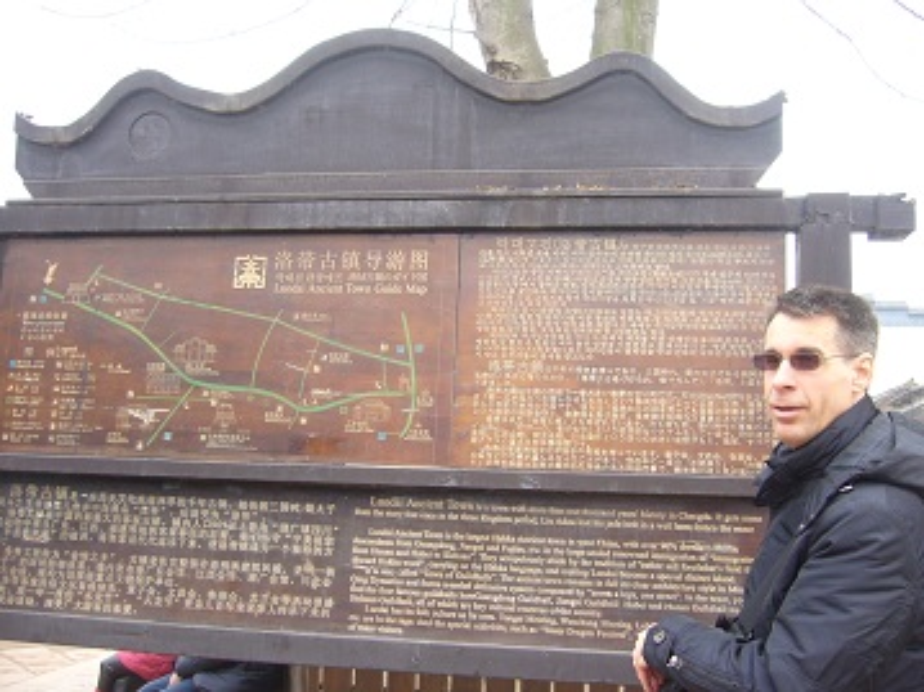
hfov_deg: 52.6
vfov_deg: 40.7
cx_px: 462
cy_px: 346
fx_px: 934
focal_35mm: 35
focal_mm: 5.8
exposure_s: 1/100
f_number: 2.8
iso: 80
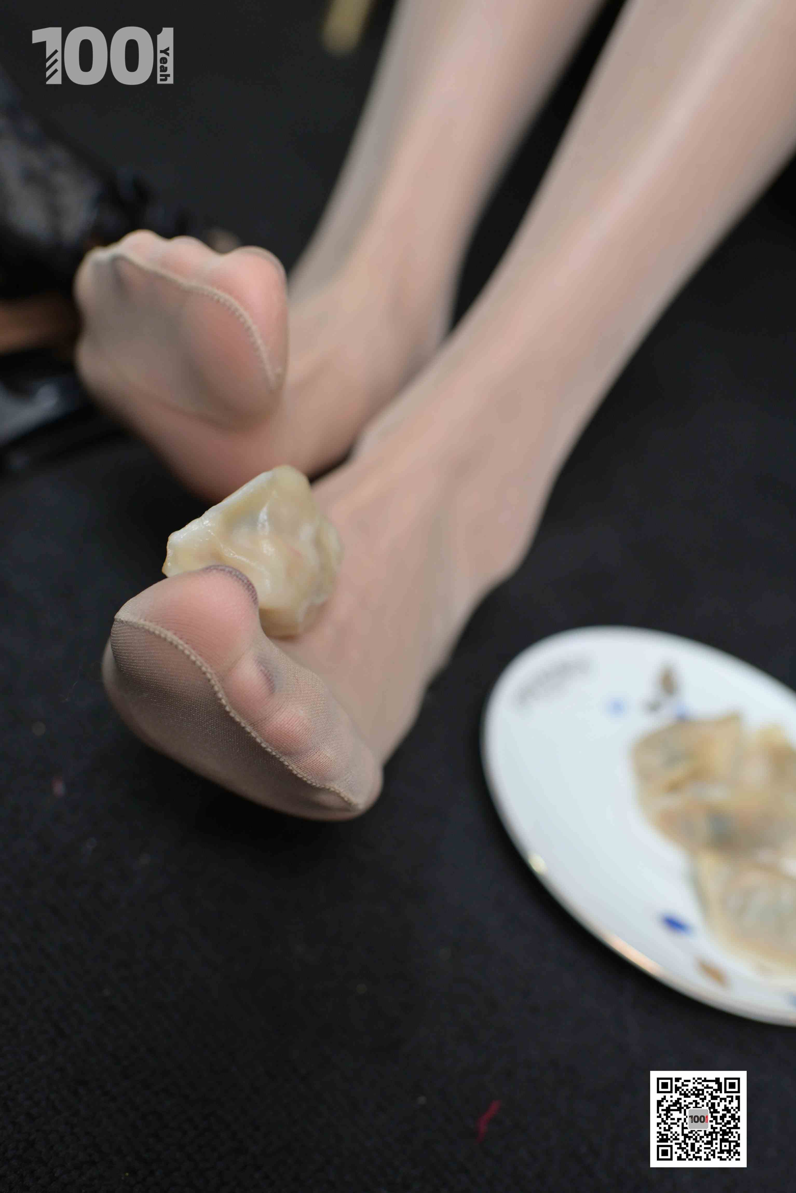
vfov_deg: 54.4
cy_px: 596
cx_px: 398
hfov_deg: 37.9
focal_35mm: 35
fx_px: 1161
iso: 800
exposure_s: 1/160
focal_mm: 35
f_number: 3.5
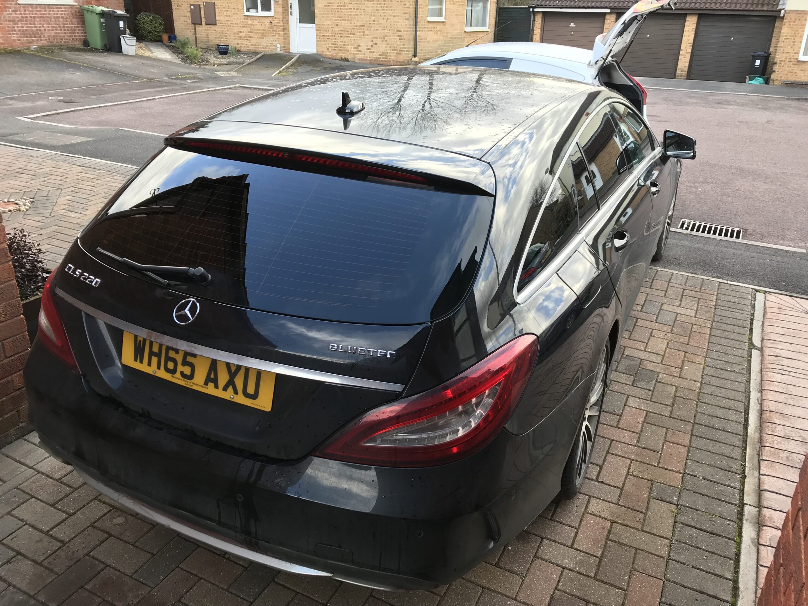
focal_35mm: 28
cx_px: 404
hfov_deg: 63.4
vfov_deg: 49.7
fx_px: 654
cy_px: 303
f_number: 1.8
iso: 20
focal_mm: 3.99
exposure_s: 1/108
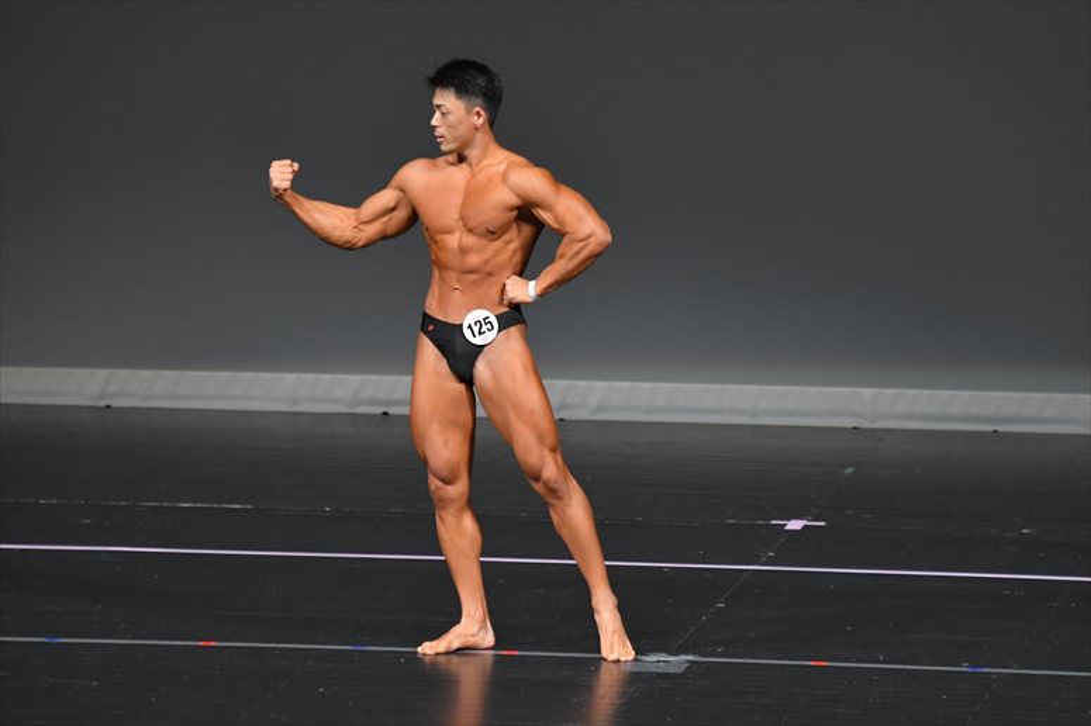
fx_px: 10450
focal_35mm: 345
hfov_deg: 6.0
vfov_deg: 4.0
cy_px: 363
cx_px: 546
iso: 4000
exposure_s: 1/400
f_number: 5.6
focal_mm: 230
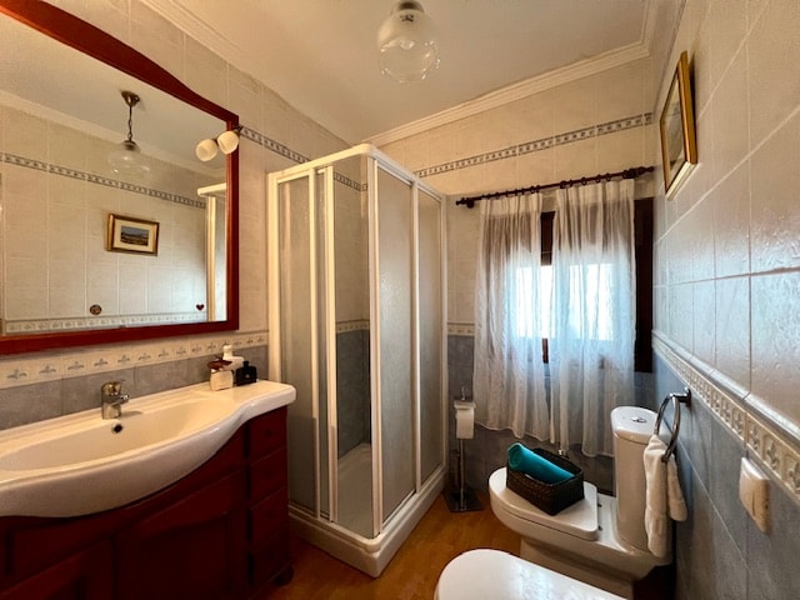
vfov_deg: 89.9
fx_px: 300
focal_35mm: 13
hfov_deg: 106.2
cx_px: 400
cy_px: 300
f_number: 1.8
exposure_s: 1/50
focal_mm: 1.57
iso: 500
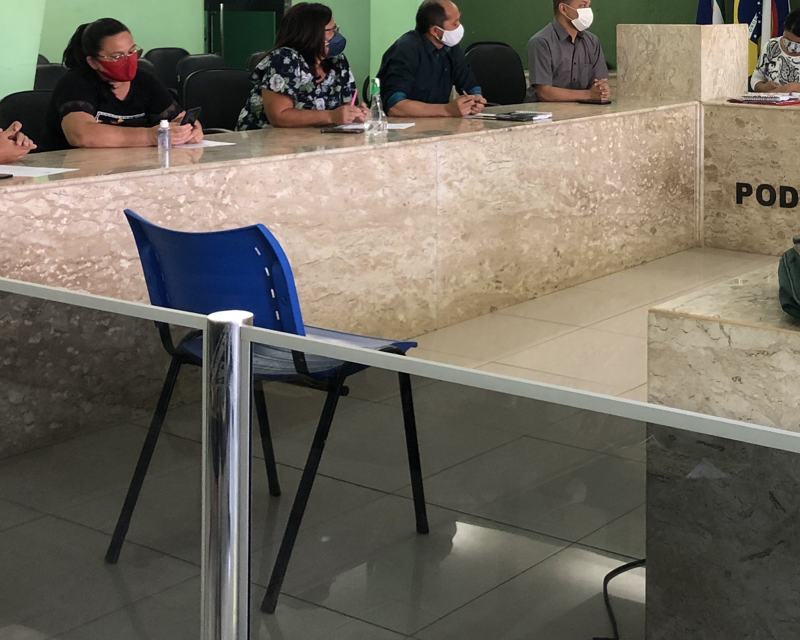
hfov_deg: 32.3
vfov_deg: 25.9
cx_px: 622
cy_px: 70
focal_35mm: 57
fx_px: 1350
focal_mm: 3.99
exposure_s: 1/17
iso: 40
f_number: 1.8
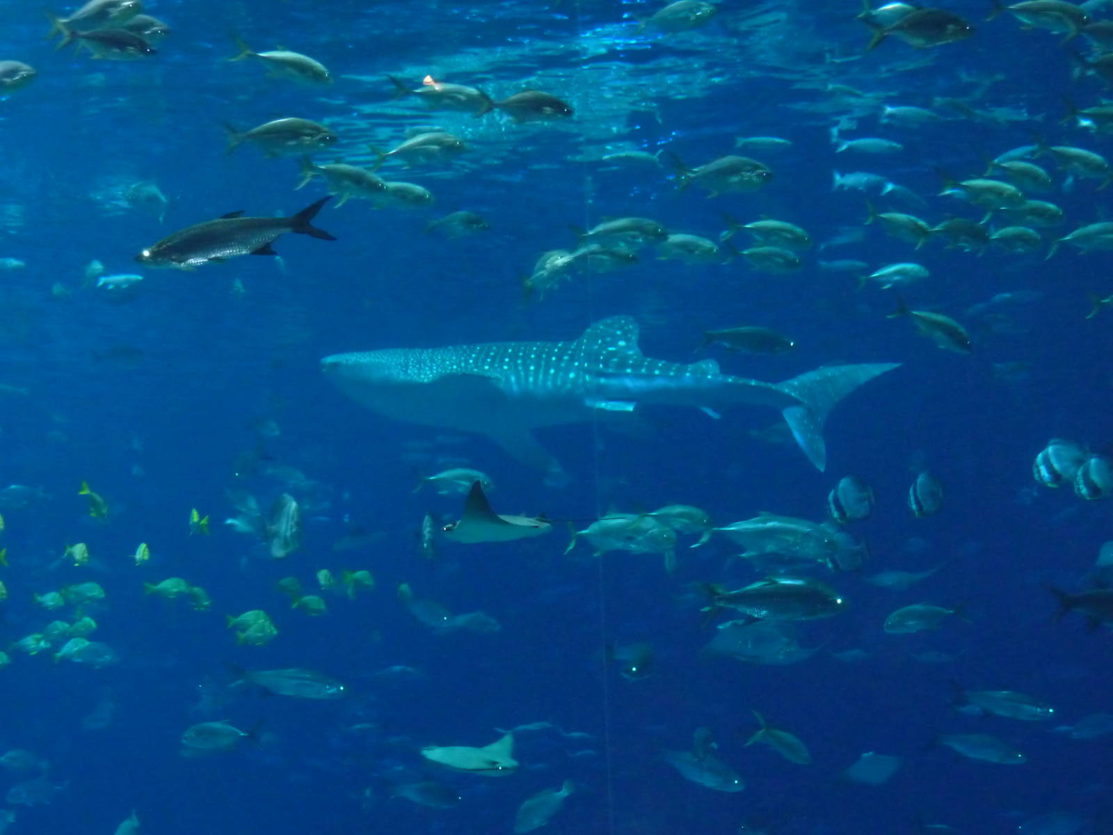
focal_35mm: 72
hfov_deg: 27.0
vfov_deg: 20.4
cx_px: 556
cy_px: 418
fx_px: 2315
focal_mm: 12.2
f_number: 4.6
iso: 800
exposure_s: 1/40
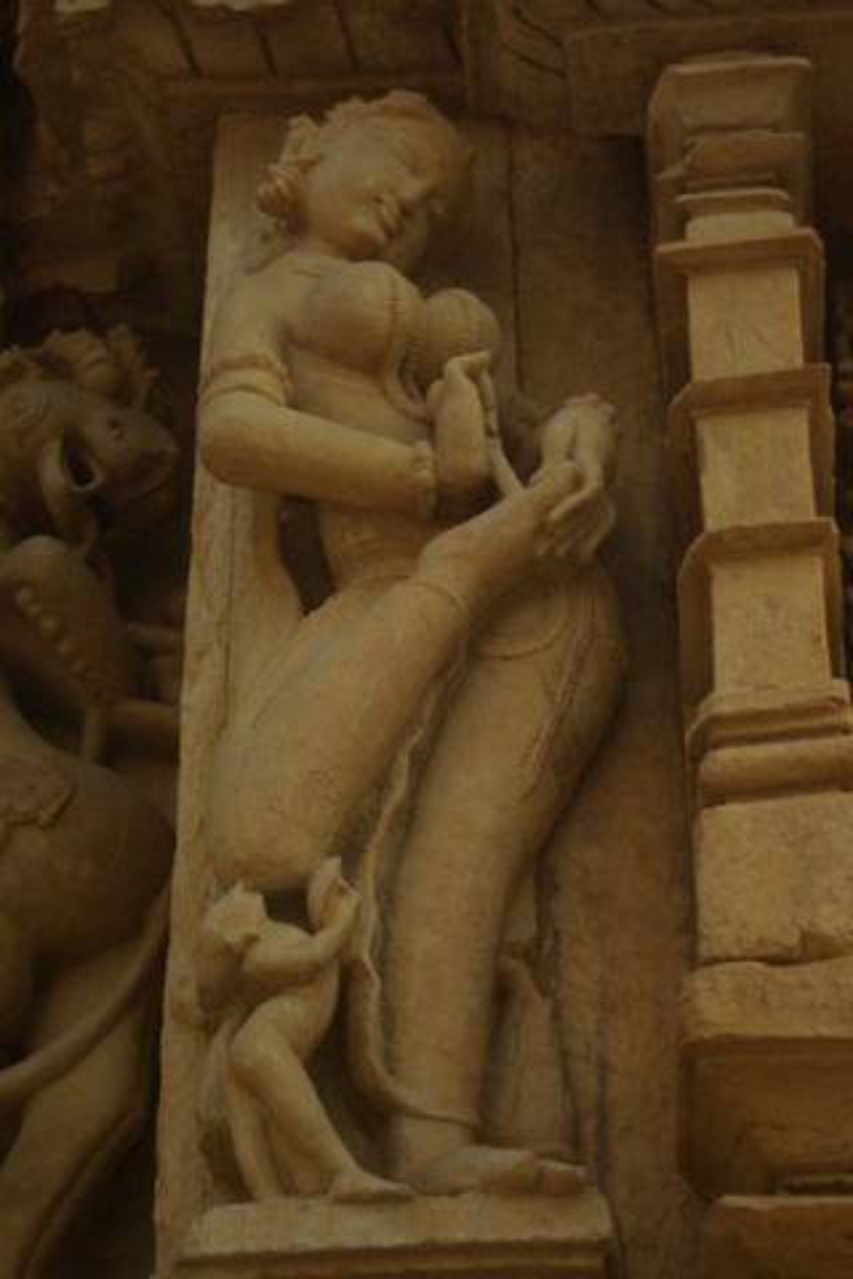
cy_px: 640
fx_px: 3732
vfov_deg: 19.5
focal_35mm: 105
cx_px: 426
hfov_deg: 13.0
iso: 200
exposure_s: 1/90
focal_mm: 70
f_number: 5.6
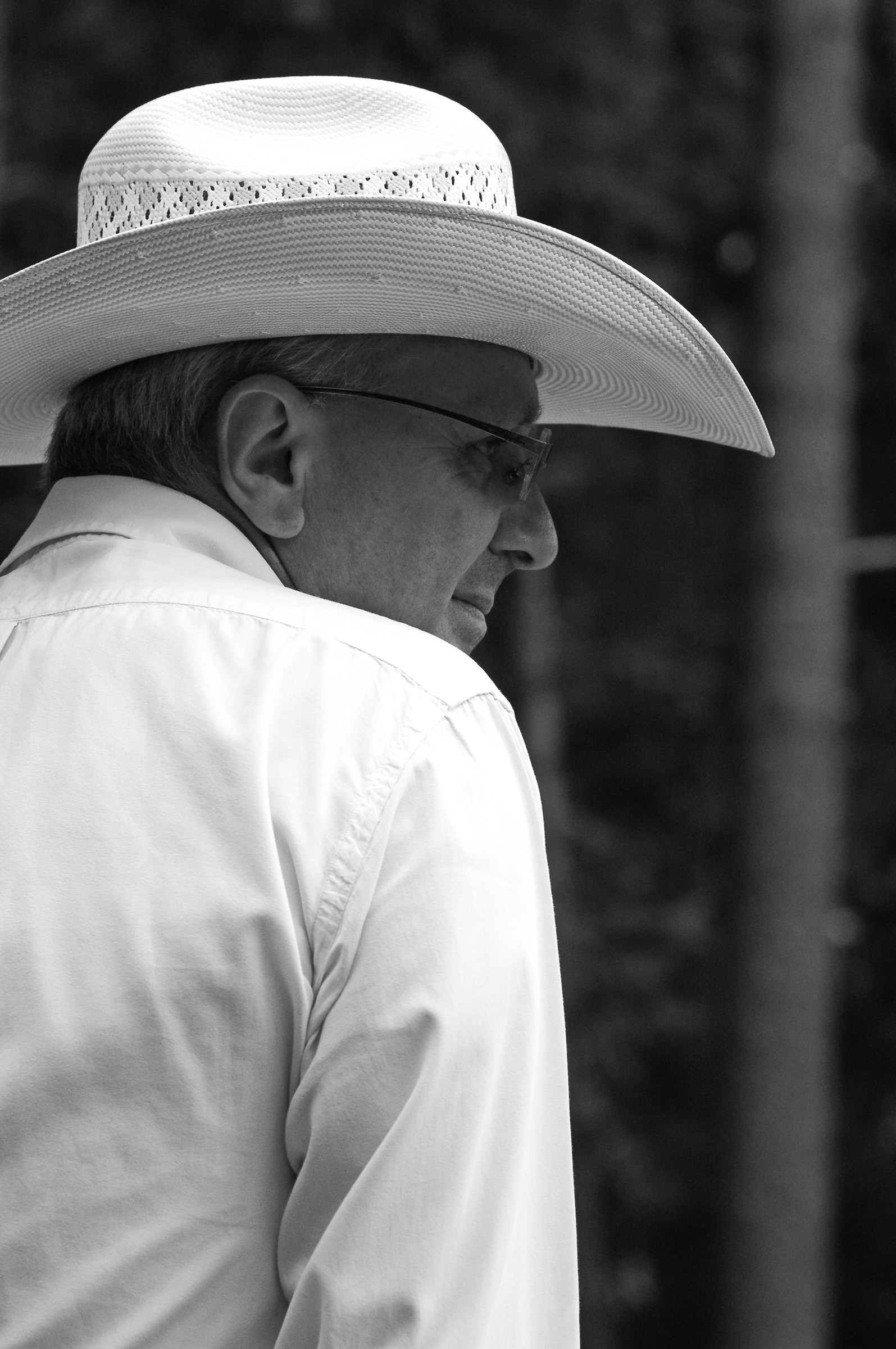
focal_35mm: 202
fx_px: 7576
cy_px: 674
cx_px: 448
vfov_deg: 10.2
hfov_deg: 6.8
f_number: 9
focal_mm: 135
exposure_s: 1/500
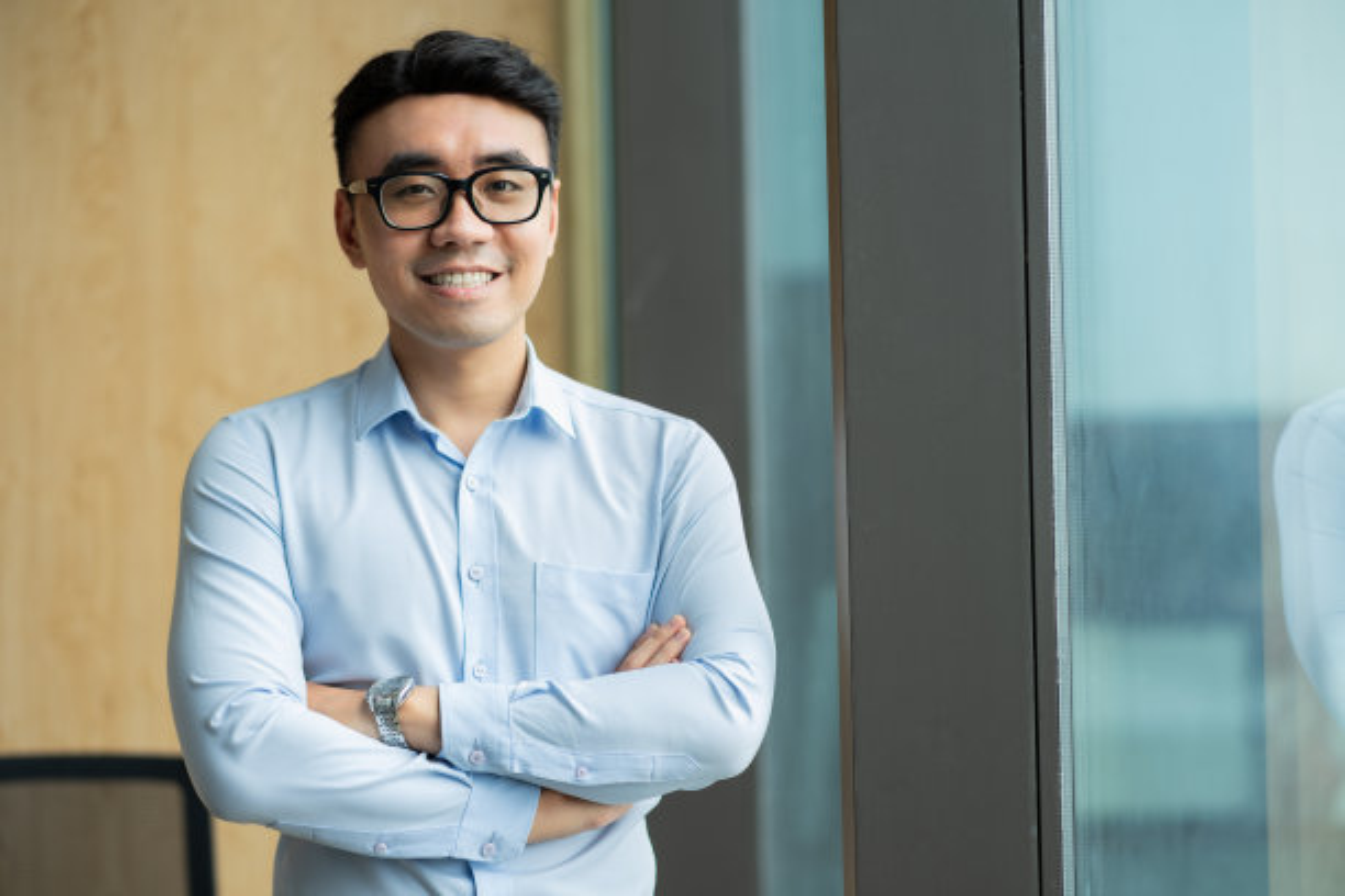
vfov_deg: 16.1
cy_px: 448
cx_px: 672
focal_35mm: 85
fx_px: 3175
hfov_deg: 23.9
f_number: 2.2
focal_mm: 85
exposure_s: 1/160
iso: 100
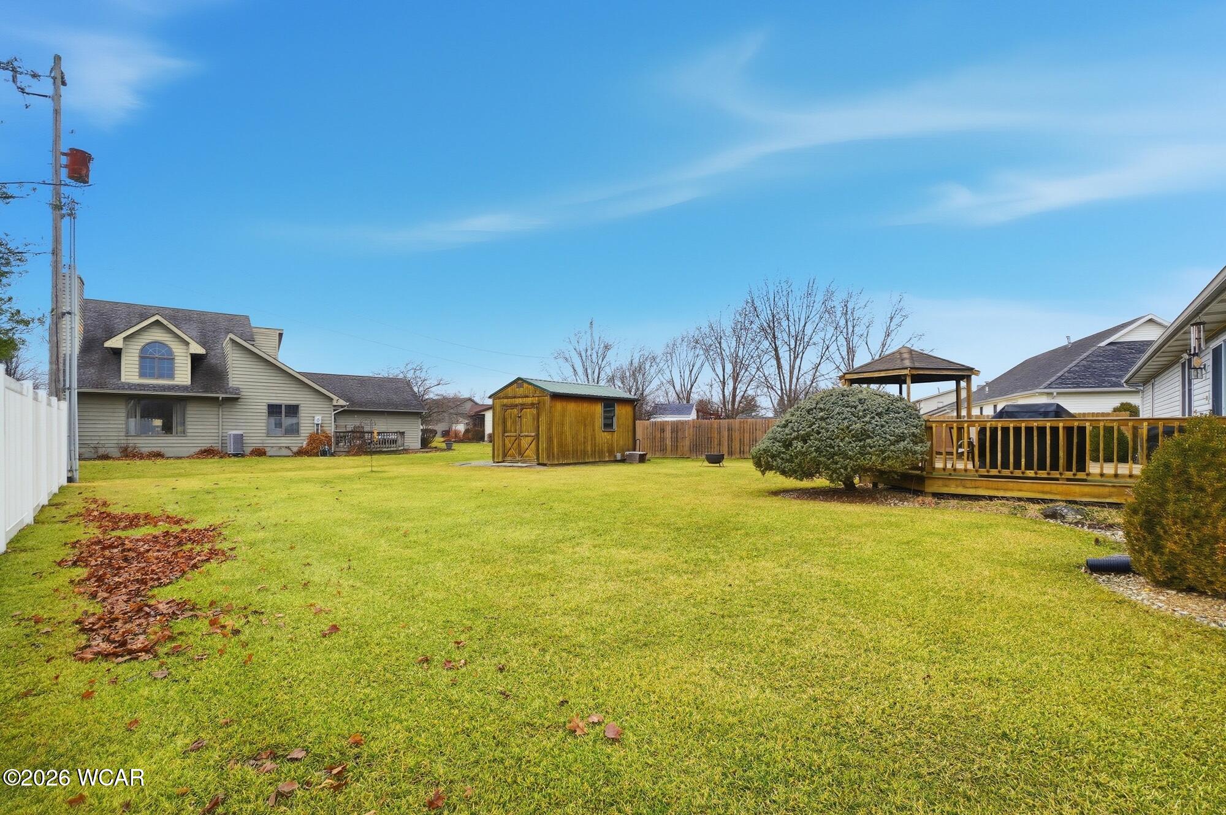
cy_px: 408
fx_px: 510
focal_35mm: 15
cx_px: 613
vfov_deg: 77.2
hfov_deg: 100.4
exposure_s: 1/2000
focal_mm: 10
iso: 125
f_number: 8
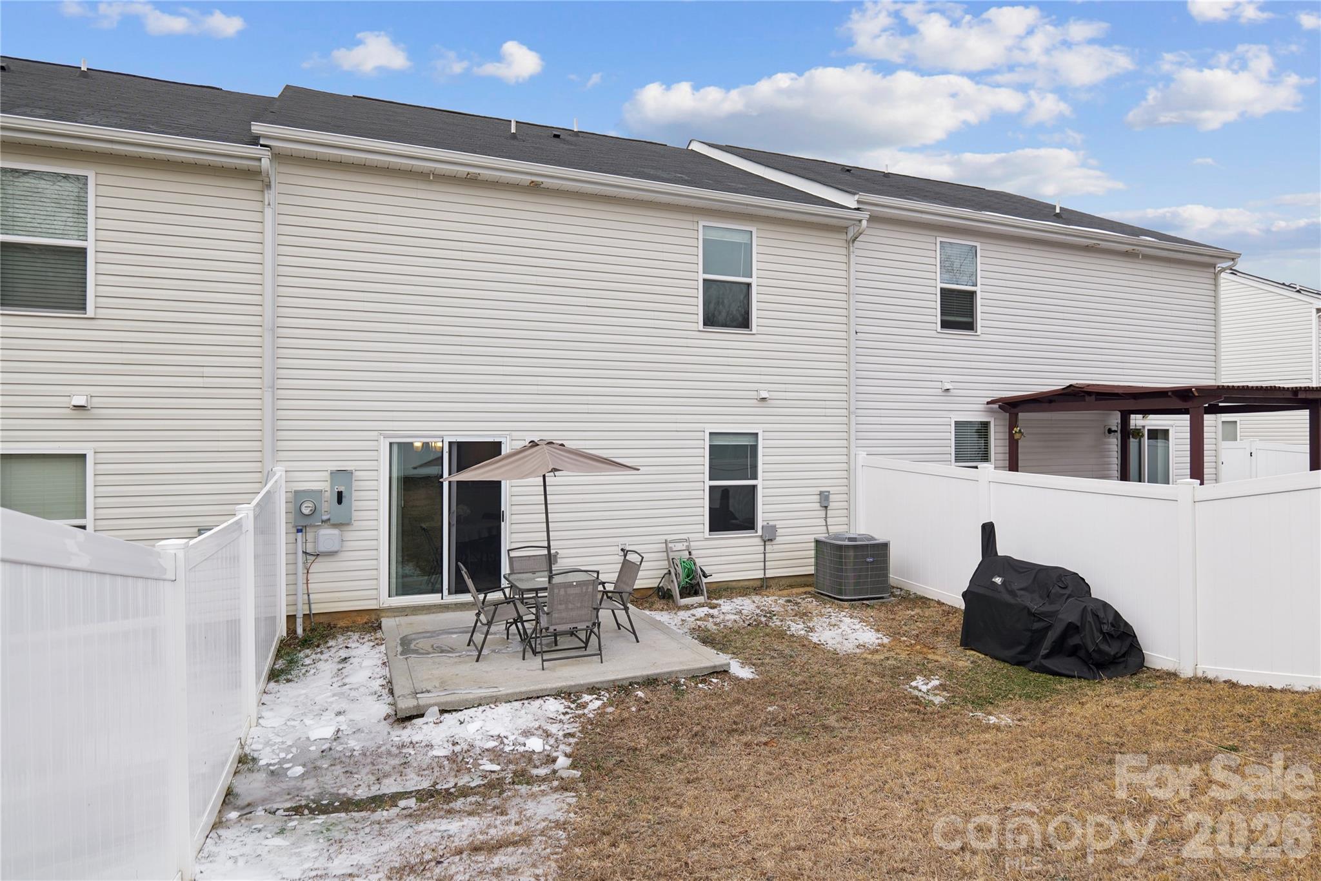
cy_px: 440
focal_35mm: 20
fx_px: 734
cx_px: 660
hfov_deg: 84.0
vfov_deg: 61.9
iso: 100
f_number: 4
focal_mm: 20
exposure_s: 1/250
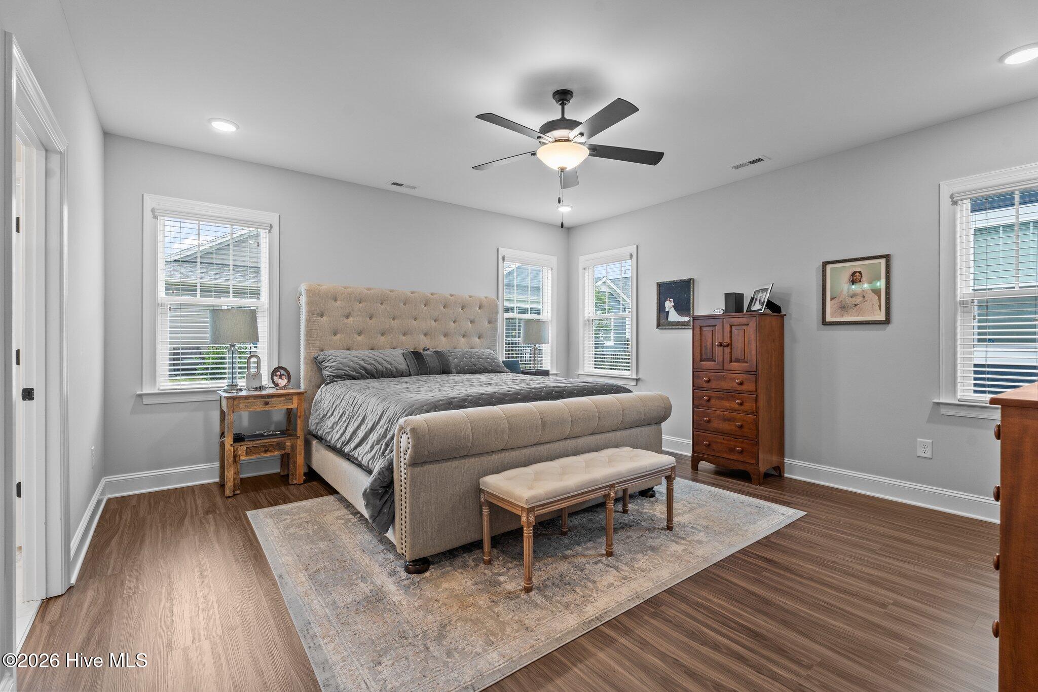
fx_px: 461
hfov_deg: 96.7
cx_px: 519
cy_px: 346
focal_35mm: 16
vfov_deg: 73.7
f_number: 8
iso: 400
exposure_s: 1/5
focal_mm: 16
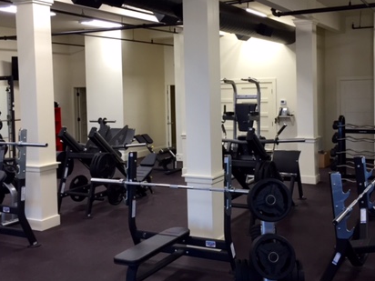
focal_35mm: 45
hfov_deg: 42.1
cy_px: 111
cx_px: 199
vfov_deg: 32.1
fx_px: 487
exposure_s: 1/30
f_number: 2.2
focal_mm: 4.15
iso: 32
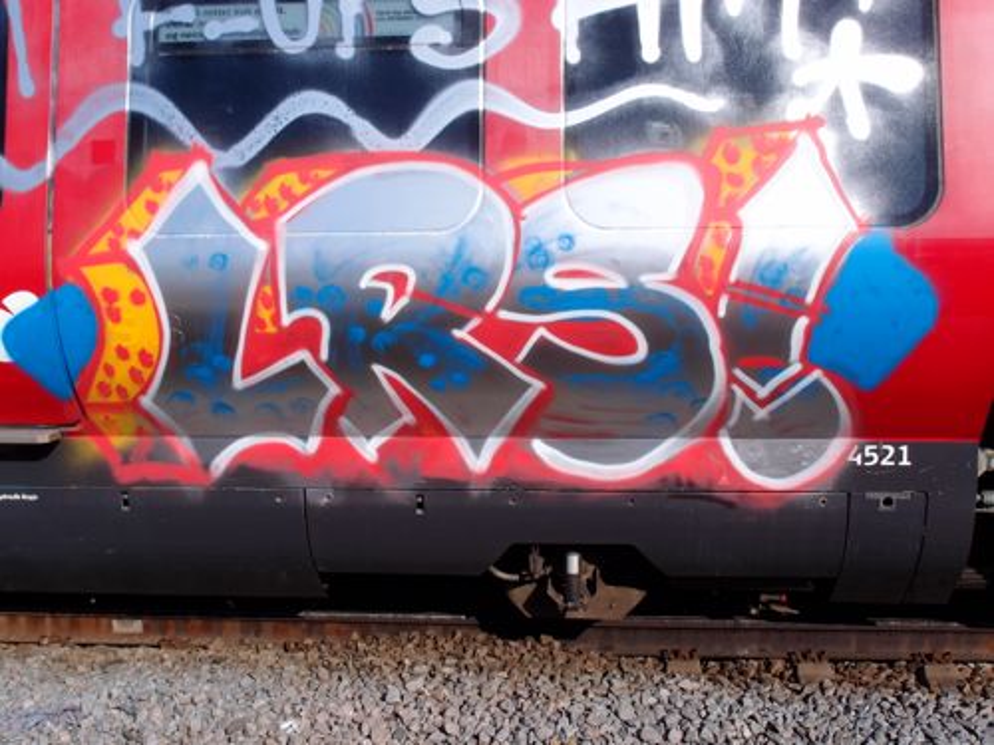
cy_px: 372
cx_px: 497
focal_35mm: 38
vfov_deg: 37.7
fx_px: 1091
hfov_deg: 49.0
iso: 100
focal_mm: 8.16
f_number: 4.5
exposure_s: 1/1000
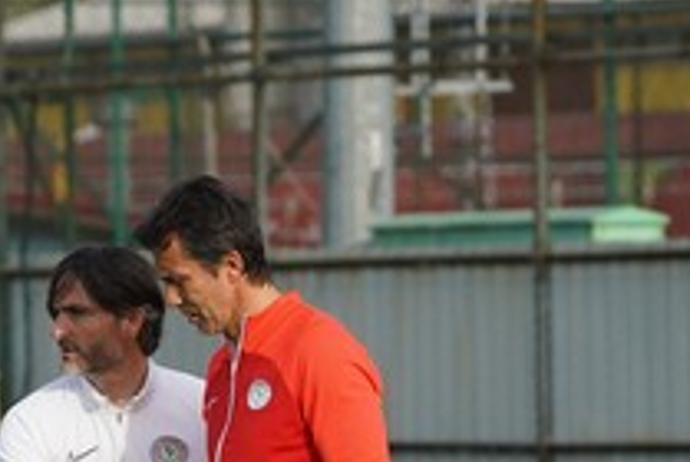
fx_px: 10748
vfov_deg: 2.5
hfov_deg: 3.7
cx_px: 205
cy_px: 460
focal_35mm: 560
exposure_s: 1/1250
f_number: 5.6
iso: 500
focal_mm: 175
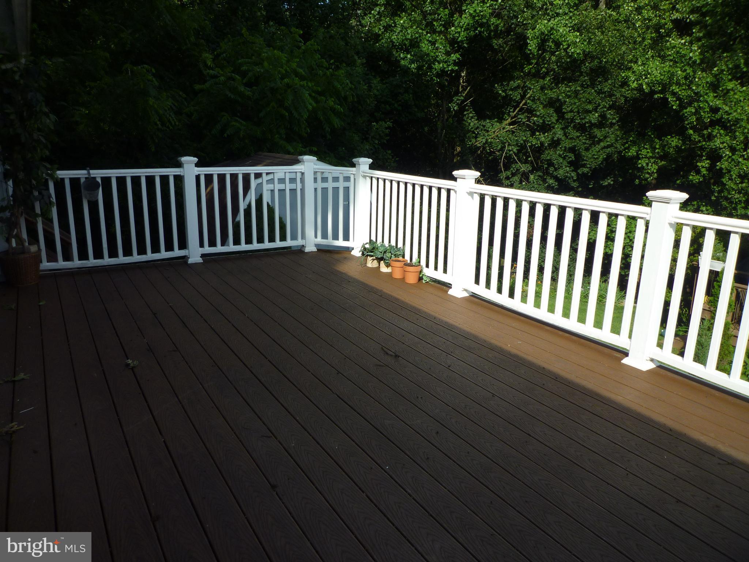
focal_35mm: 25
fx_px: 541
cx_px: 374
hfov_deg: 69.4
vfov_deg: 54.9
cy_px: 281
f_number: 4
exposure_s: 1/500
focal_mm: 4.4
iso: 80
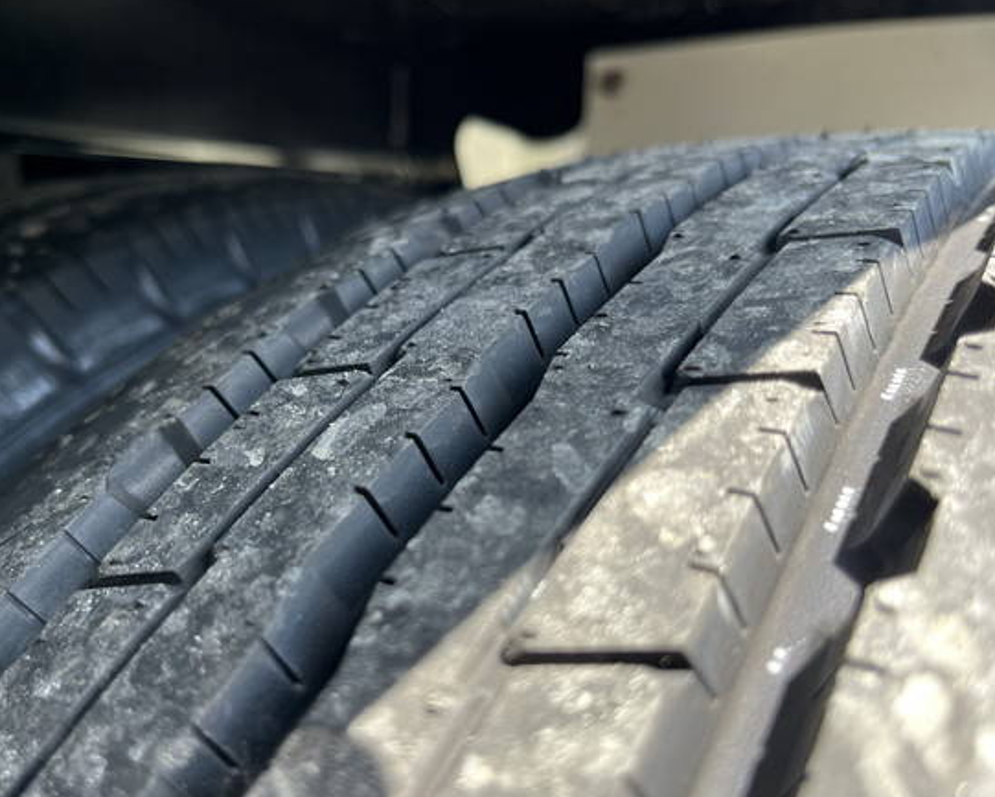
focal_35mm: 30
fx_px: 884
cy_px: 434
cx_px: 408
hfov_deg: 58.4
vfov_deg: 48.5
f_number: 1.6
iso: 40
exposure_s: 1/198
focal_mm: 5.1
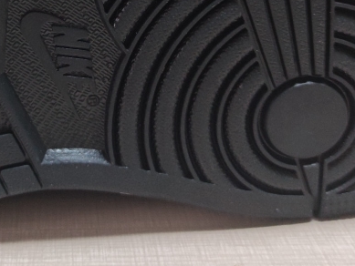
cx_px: 74
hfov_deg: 24.3
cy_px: -23
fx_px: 810
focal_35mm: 79
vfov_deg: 18.0
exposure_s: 1/60
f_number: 1.69
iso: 382
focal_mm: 6.72
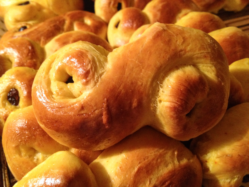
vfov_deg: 40.7
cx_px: 124
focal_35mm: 35
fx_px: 252
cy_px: 94
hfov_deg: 52.6
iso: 320
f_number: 2.4
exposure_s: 1/20
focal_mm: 4.28
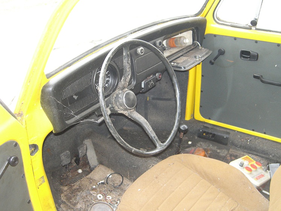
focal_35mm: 38
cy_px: 106
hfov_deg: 49.0
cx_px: 140
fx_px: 309
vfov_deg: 37.8
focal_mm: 7.9
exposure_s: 1/60
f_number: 2.8
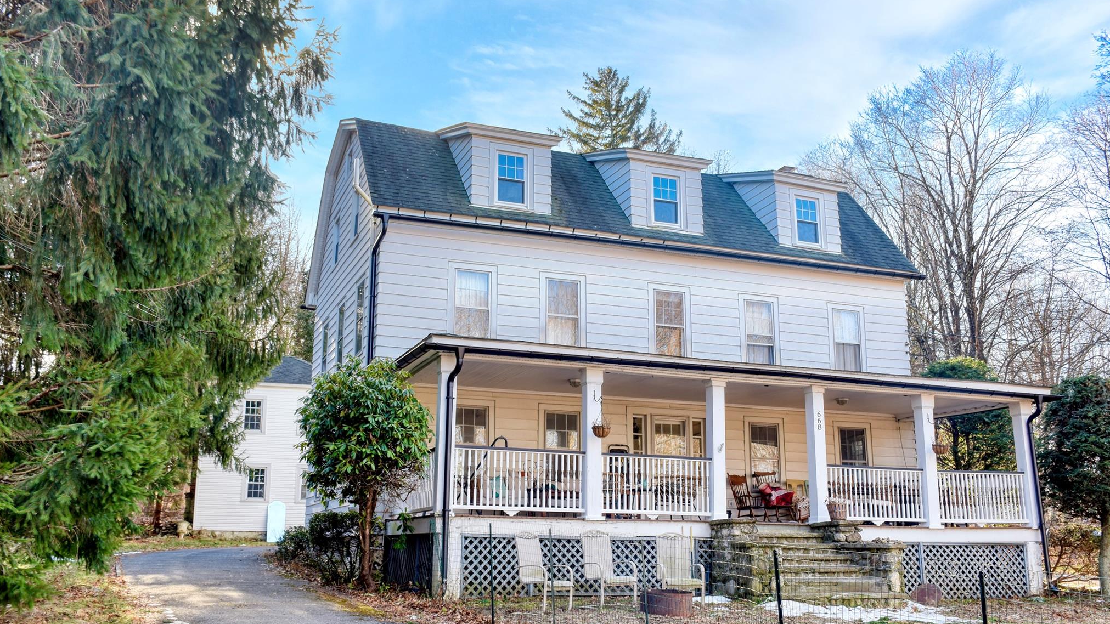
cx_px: 552
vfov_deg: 33.7
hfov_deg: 56.6
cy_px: 345
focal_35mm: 35
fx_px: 1030
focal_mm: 22
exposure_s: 1/90
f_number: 8
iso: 250
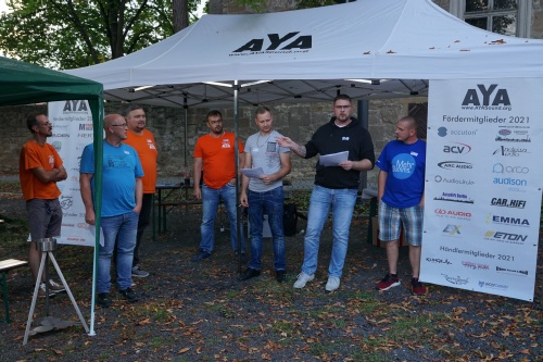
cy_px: 181
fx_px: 498
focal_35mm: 33
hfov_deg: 57.2
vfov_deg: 39.9
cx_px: 272
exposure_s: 1/160
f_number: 4.5
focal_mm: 22
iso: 320
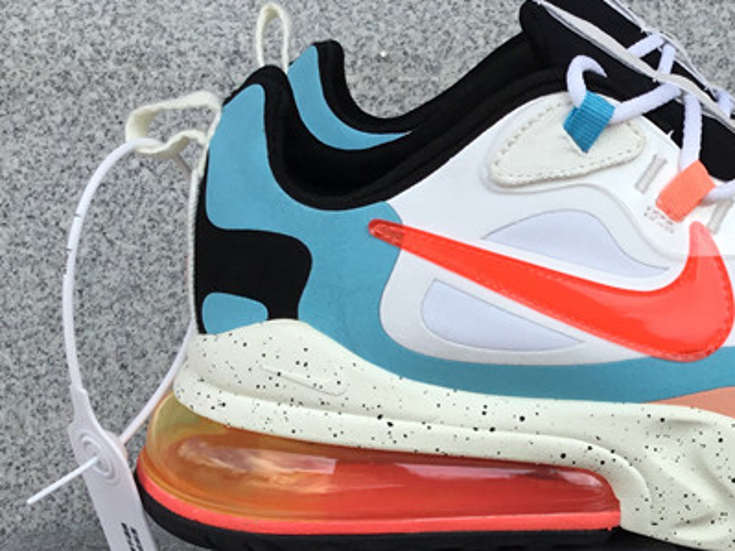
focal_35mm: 70
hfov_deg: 27.1
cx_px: 619
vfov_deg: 20.8
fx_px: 1486
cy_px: 419
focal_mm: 3.3
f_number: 2.4
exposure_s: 1/536
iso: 25
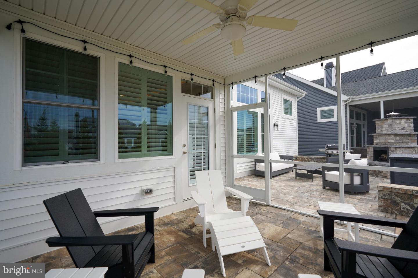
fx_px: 186
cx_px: 209
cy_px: 139
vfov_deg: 73.7
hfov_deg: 96.7
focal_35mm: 16
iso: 100
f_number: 4.5
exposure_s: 1/250
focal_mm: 16
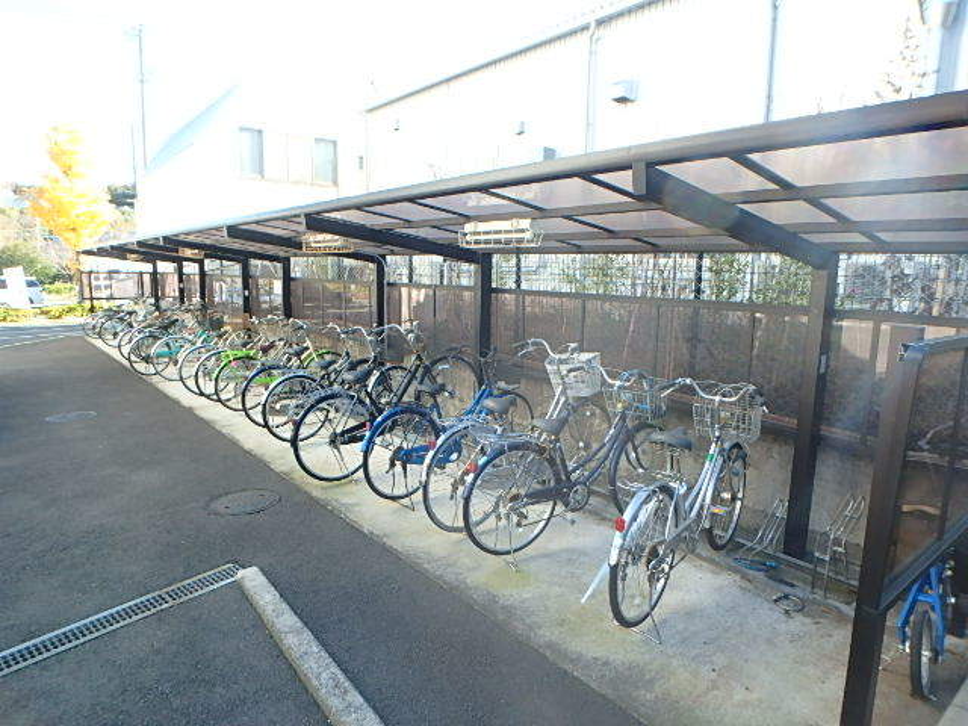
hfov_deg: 79.0
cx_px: 484
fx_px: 587
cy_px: 363
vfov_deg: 63.4
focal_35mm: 21
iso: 320
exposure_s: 1/250
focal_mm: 3.7
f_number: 3.5
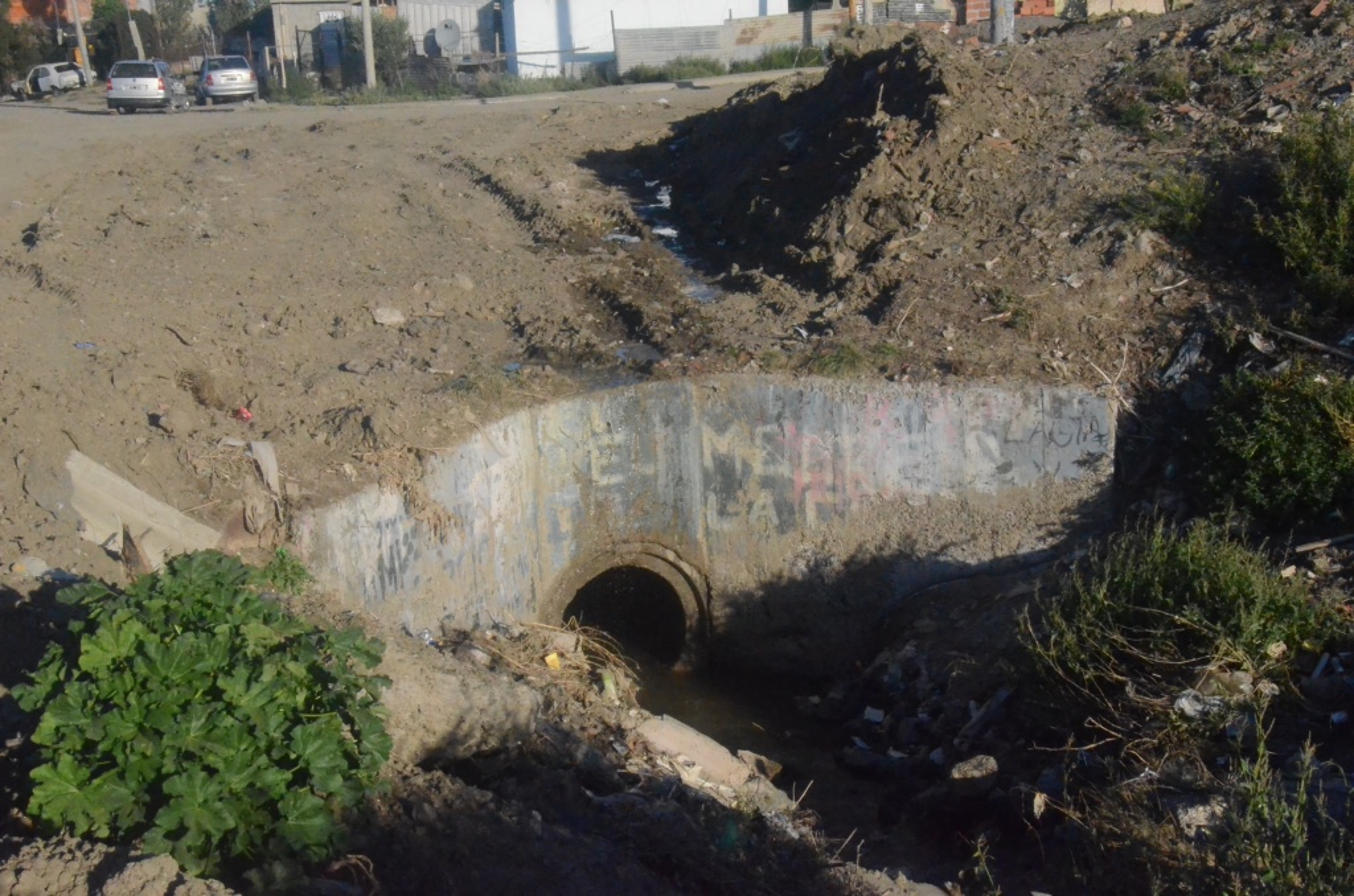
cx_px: 677
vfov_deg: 26.4
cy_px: 448
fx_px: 1914
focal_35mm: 51
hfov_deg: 39.0
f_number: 22
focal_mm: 34
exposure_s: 1/2000
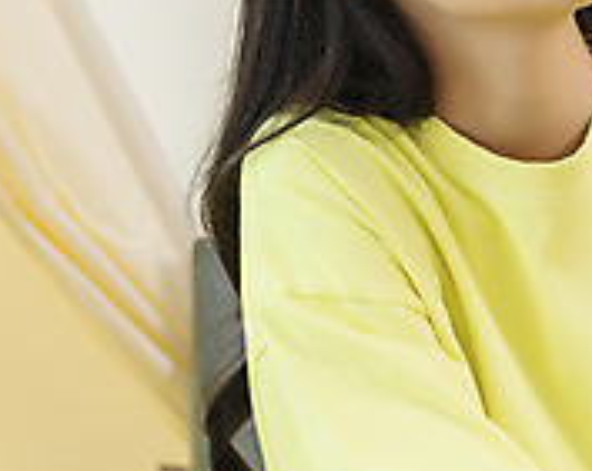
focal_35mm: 223
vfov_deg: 6.9
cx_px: 172
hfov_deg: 8.7
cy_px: 120
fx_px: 3901
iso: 400
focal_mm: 70
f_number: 2.8
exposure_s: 1/160
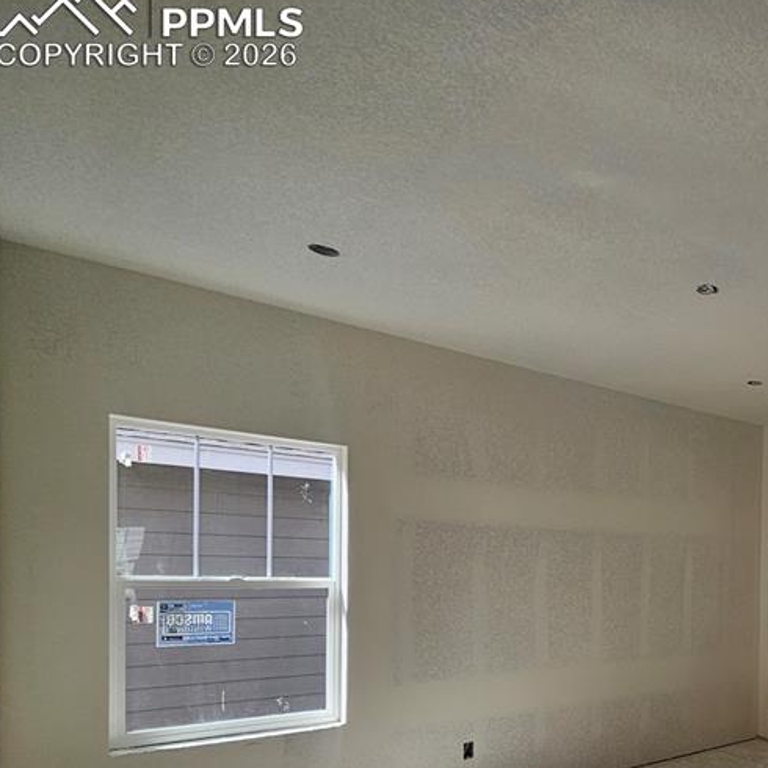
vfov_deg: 61.2
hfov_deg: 50.5
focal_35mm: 24
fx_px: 602
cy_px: 581
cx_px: 792
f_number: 2.2
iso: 50
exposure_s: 1/350
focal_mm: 2.2
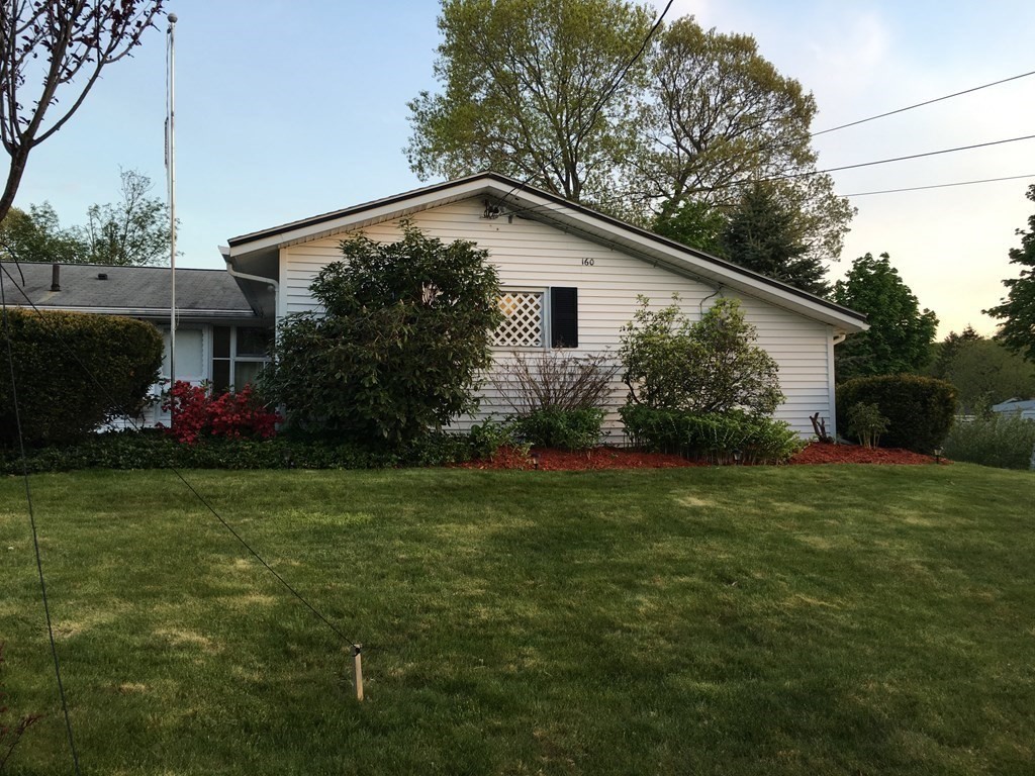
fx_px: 867
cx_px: 518
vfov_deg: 48.2
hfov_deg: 61.7
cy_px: 388
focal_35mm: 29
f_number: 2.2
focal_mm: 4.15
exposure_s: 1/60
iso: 32
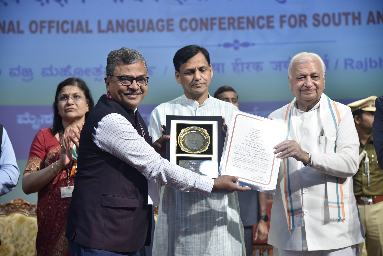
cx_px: 192
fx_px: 872
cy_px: 128
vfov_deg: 16.7
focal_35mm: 82
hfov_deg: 24.8
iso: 1600
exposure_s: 1/100
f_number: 4.5
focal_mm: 82
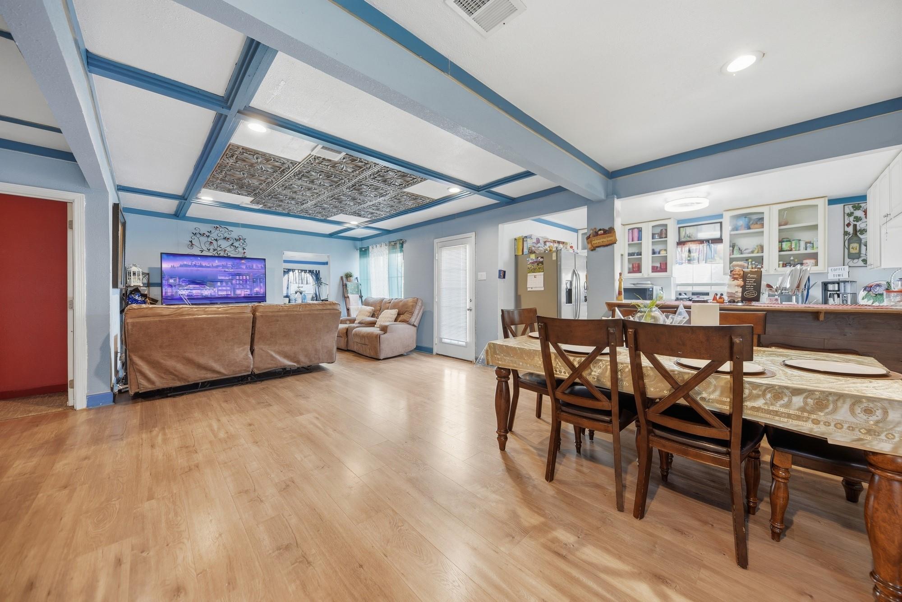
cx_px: 451
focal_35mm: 12
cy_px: 301
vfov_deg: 90.1
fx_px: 301
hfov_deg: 112.6
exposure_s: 1/80
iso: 160
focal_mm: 12
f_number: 4.5
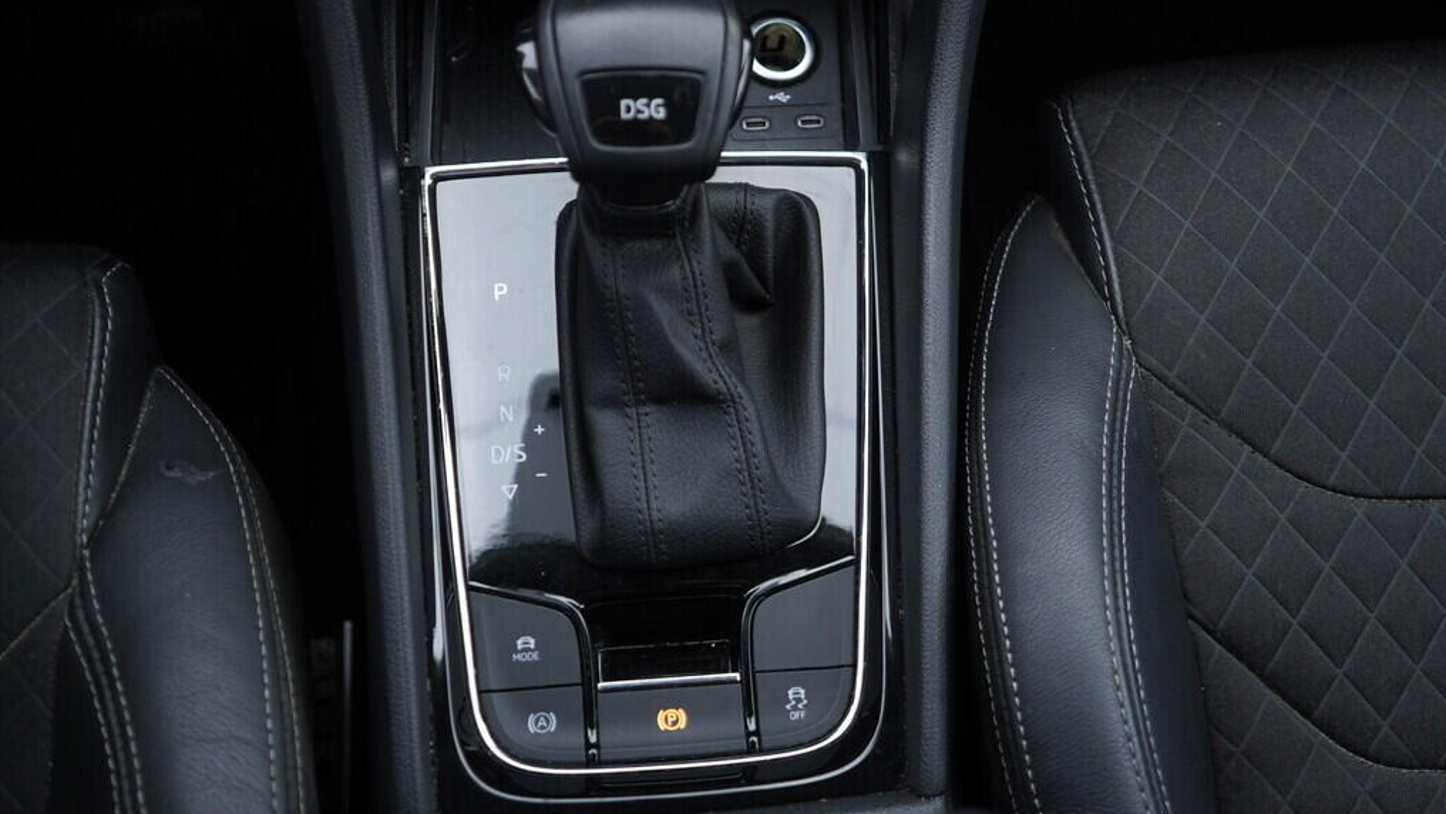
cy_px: 342
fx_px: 1457
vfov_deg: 31.2
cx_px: 726
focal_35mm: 38
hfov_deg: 52.8
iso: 160
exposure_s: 1/40
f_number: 2.8
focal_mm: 24
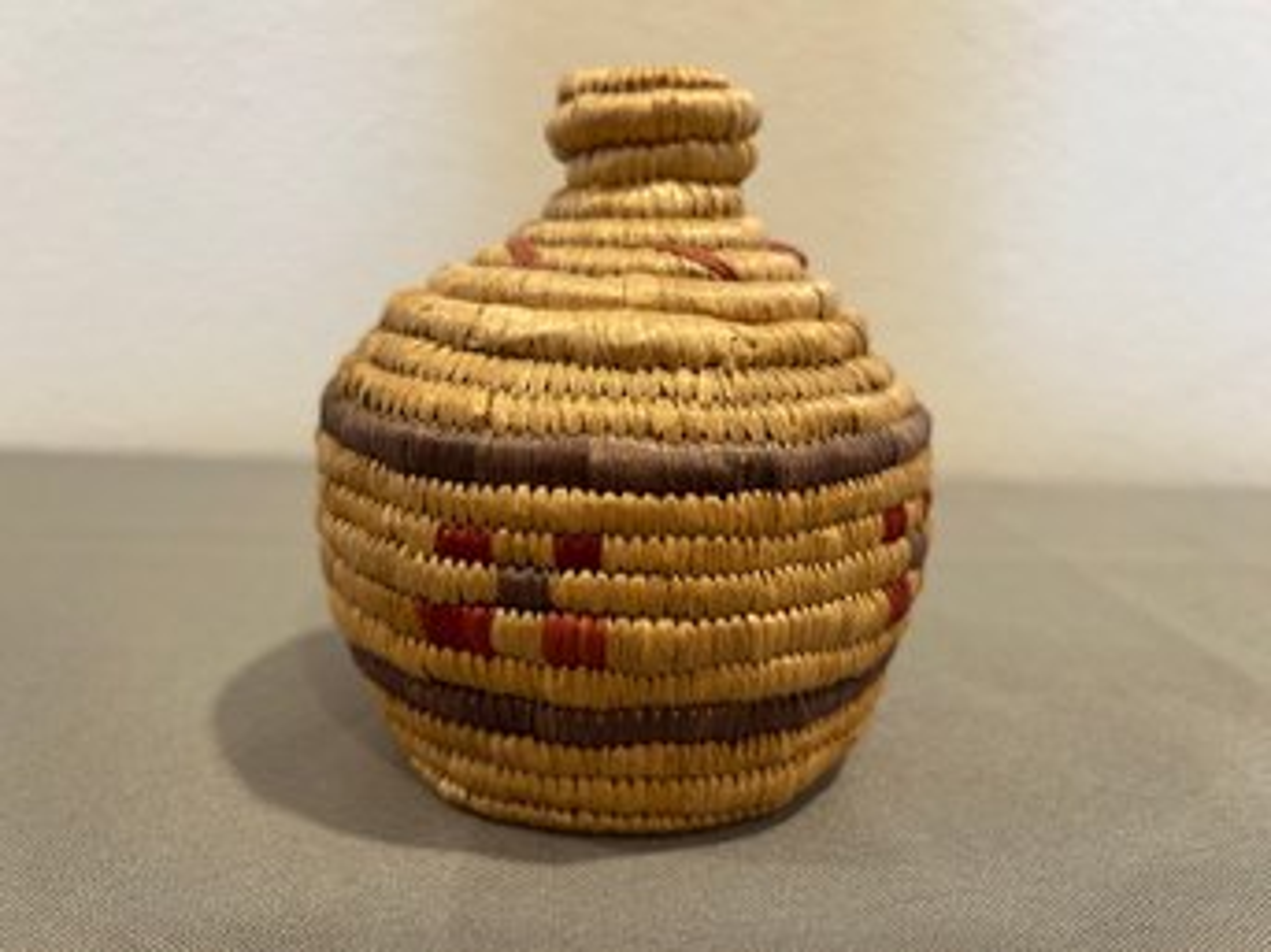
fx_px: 954
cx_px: 636
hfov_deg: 67.3
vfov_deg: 53.0
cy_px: 476
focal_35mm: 26
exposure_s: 1/60
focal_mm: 5.7
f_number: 1.5
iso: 100
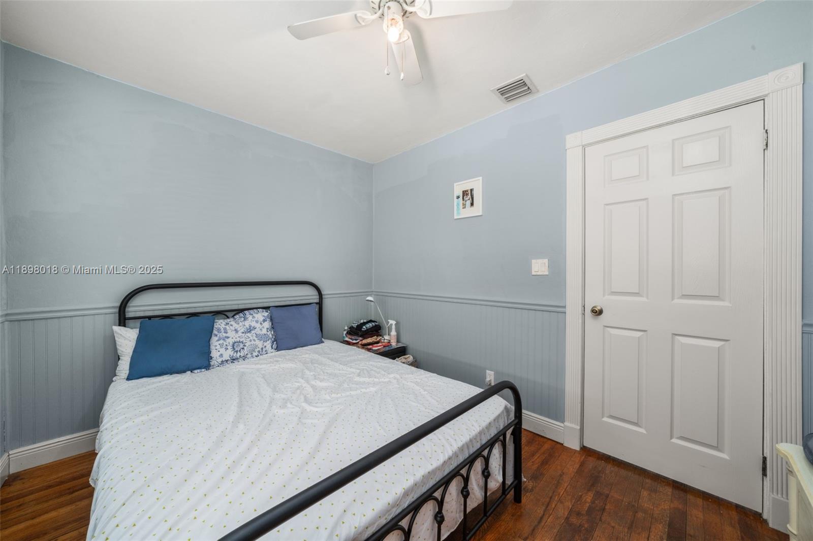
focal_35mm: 12
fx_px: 271
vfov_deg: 90.0
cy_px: 270
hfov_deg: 112.6
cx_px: 406
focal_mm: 12
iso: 400
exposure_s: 1/2.5
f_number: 11
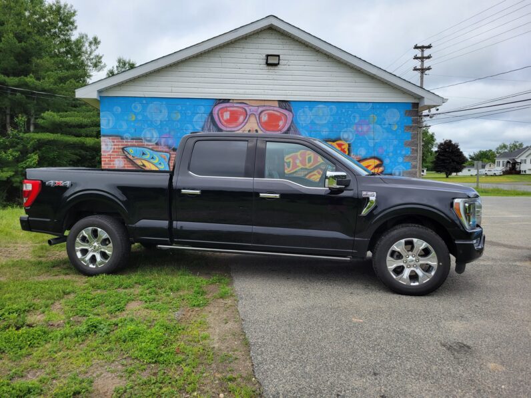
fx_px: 399
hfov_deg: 67.3
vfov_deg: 53.1
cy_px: 199
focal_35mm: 26
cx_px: 266
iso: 40
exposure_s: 1/1272
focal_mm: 5.4
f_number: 1.8
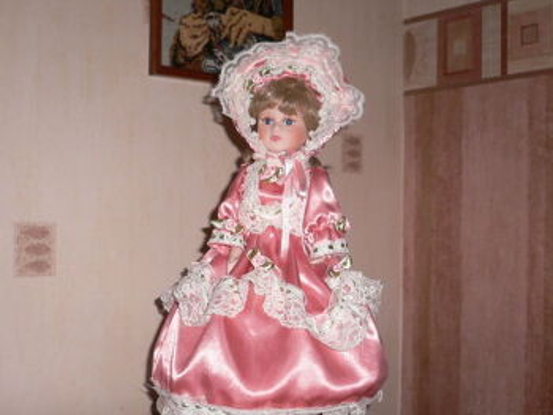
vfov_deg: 30.2
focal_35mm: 48
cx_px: 278
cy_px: 257
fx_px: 767
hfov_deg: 39.6
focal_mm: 5.8
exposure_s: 1/60
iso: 100
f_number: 2.8
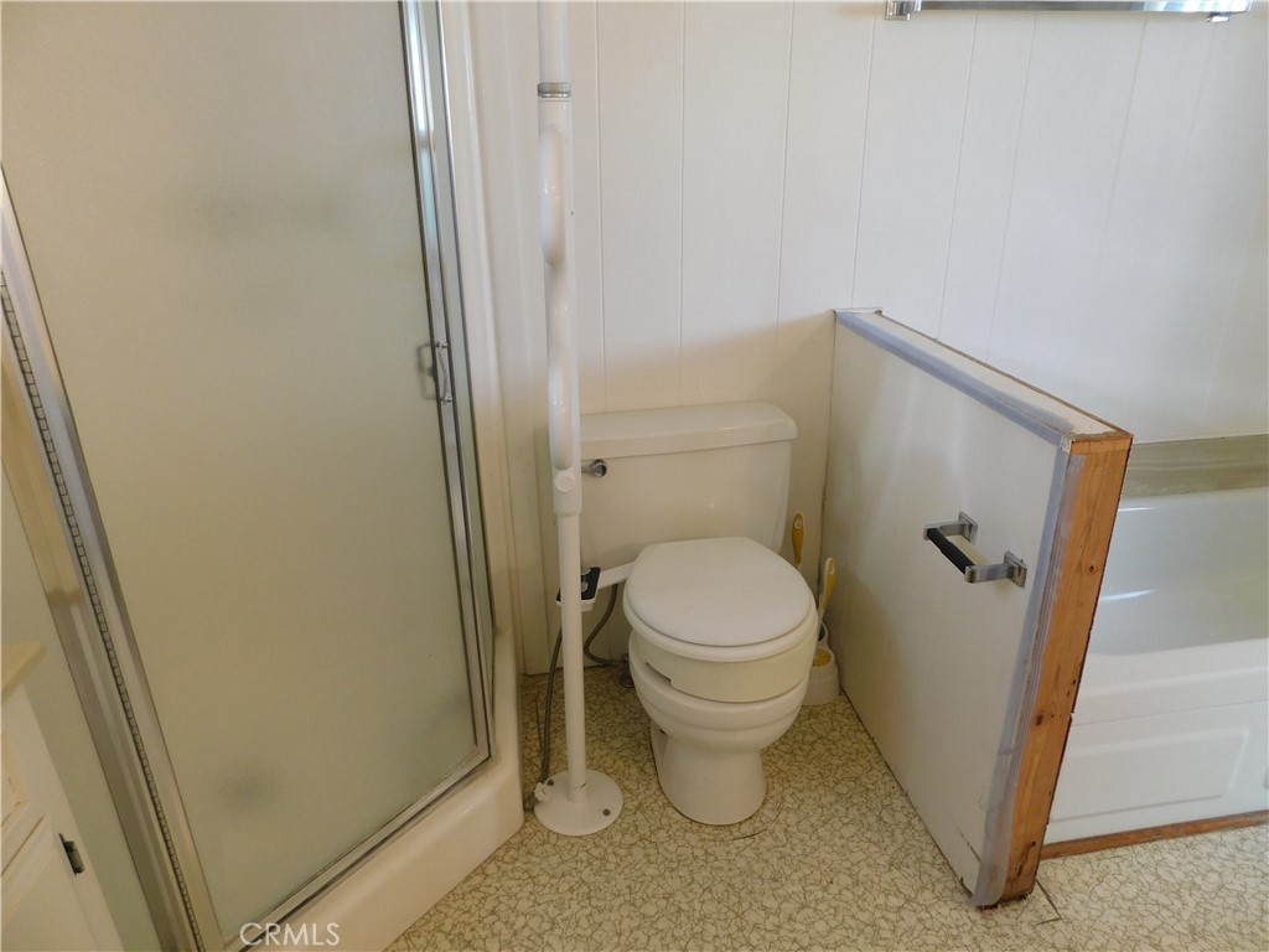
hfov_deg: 73.9
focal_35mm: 23
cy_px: 476
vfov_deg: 58.9
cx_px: 634
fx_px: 843
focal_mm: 4
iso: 140
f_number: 3
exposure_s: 1/30
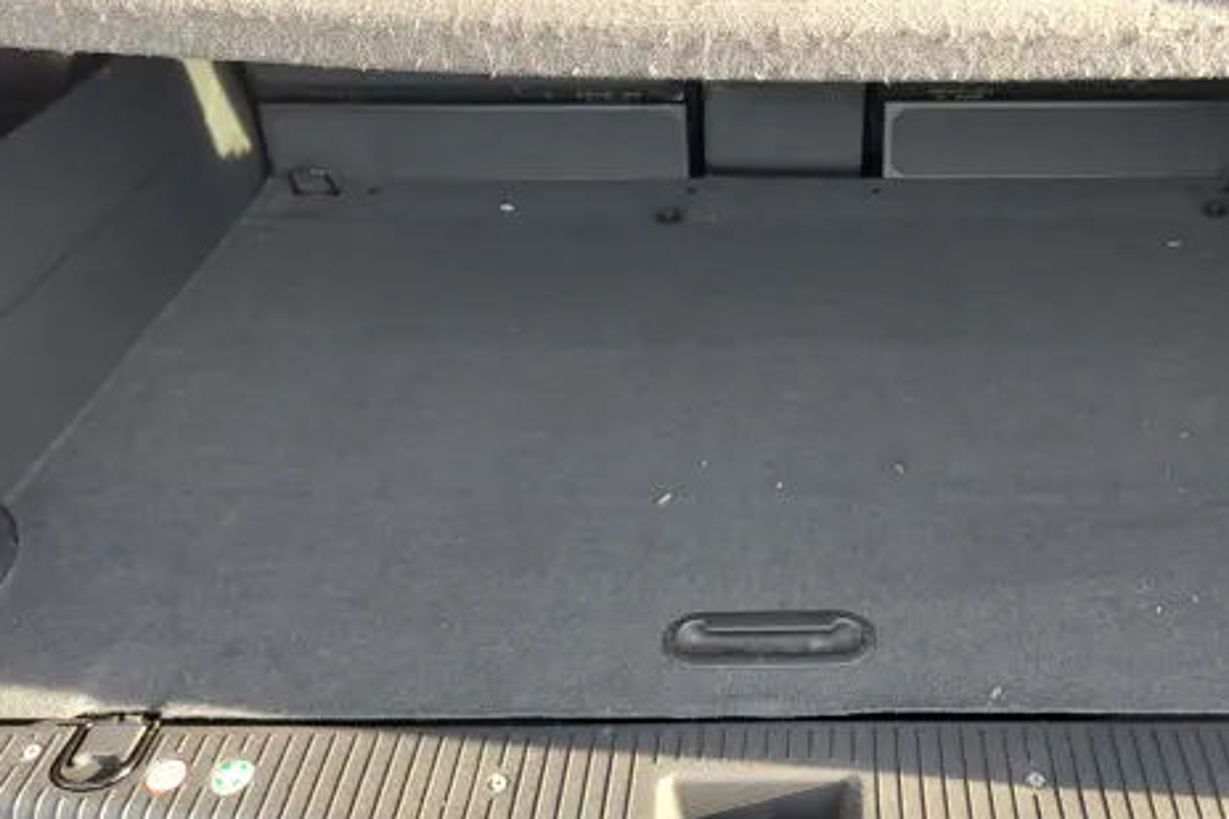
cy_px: 270
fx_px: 1126
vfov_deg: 39.5
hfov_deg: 56.3
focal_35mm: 33
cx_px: 797
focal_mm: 5.56
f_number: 1.8
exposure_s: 1/134
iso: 100
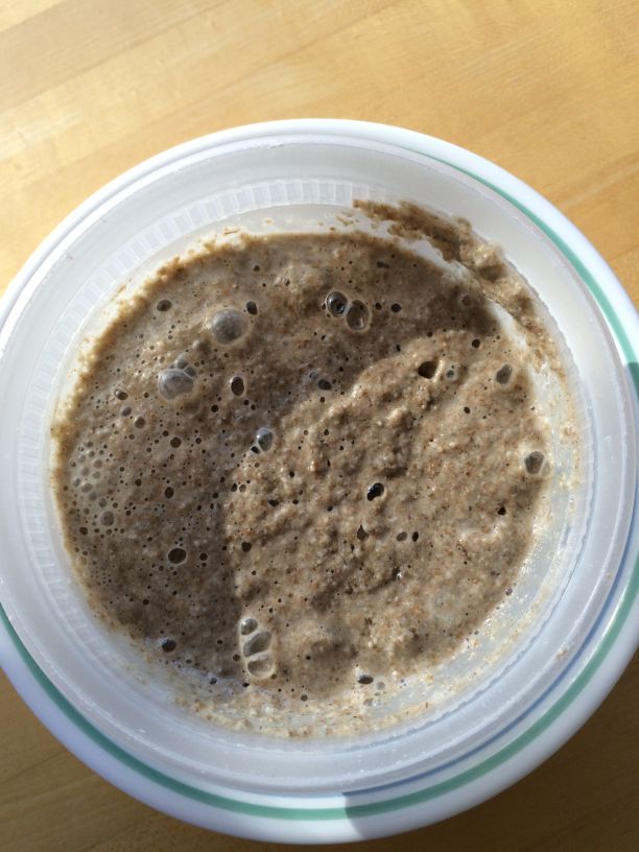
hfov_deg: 48.2
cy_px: 426
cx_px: 320
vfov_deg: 61.7
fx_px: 714
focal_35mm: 29
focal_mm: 4.15
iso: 50
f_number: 2.2
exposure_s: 1/120
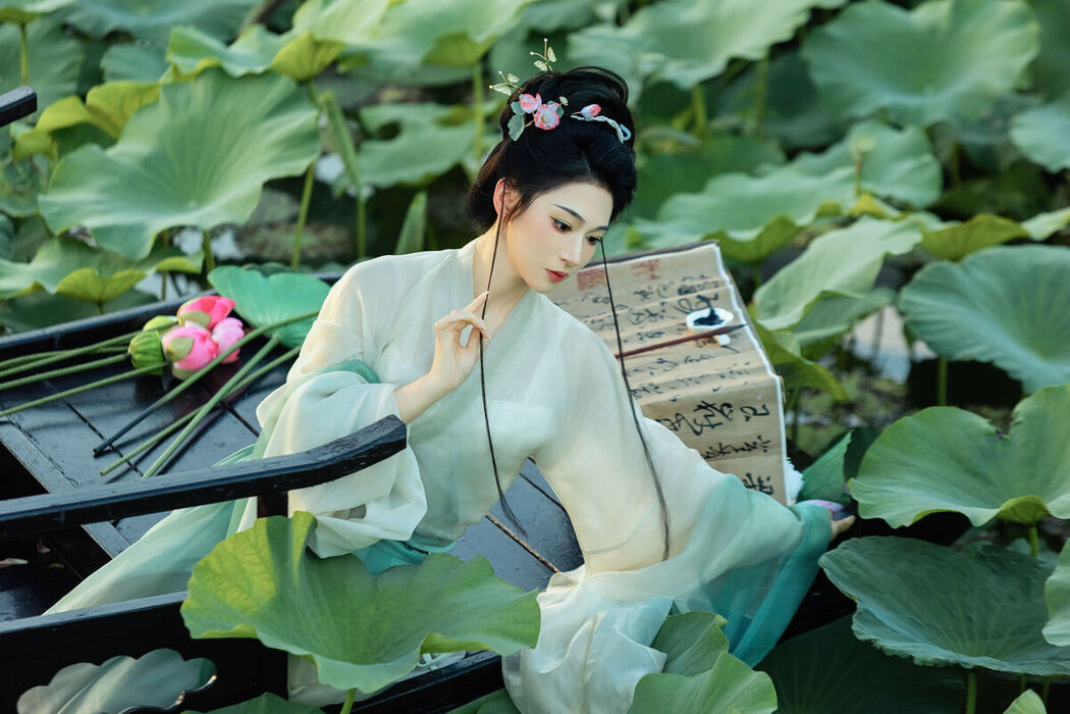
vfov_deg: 7.0
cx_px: 535
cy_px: 357
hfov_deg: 10.5
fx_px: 5795
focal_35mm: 195
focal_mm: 195
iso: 640
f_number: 3.5
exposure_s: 1/160
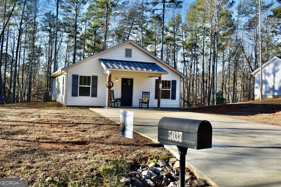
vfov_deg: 35.5
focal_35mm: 38
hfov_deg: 51.3
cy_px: 94
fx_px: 293
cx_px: 140
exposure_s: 1/250
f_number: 8
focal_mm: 25
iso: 180
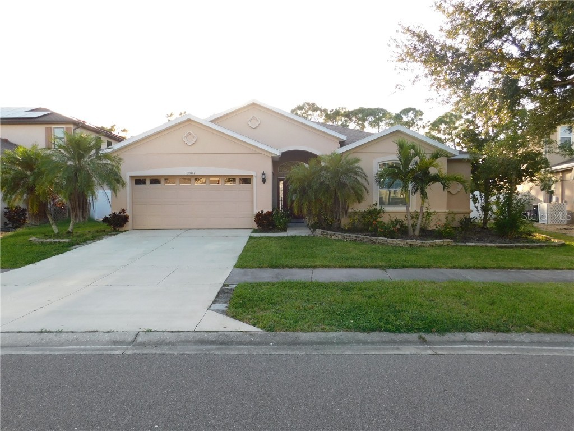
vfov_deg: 58.9
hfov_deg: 73.9
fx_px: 381
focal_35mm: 23
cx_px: 287
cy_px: 216
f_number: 3
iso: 125
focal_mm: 4
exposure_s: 1/250
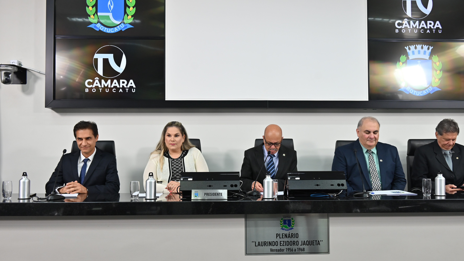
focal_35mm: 38
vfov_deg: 31.2
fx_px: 468
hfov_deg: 52.7
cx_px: 247
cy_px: 135
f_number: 4.8
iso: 900
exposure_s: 1/125
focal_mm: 34
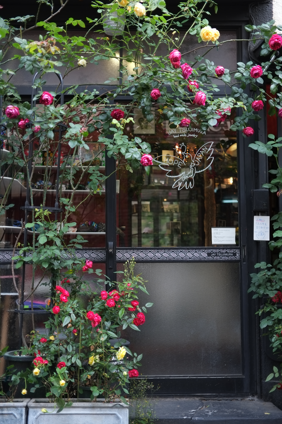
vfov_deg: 41.1
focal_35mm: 48
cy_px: 212
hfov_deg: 28.1
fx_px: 564
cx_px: 141
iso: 200
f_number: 2
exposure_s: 1/250
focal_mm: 32
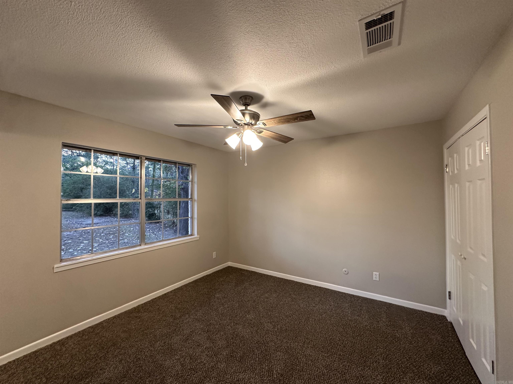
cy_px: 192
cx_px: 256
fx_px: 207
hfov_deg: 102.1
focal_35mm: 14
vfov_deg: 85.7
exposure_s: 1/60
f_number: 2.2
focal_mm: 2.22
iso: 320
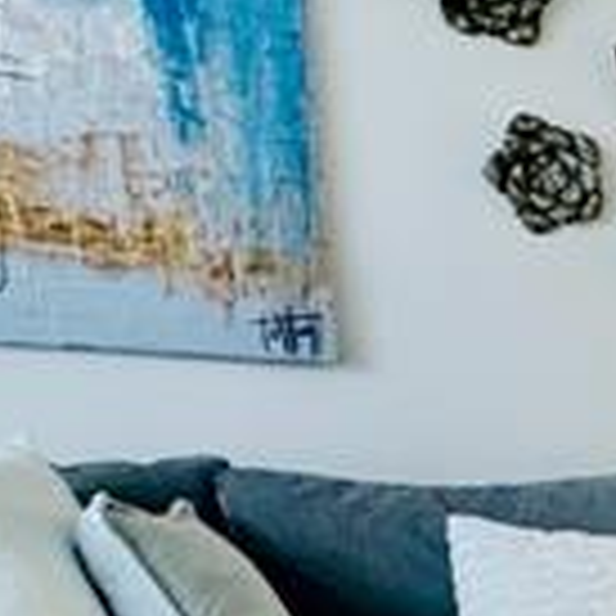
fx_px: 1450
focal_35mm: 72
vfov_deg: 22.1
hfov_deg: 15.8
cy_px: 751
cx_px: 1380
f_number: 2.2
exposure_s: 1/120
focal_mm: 2.22
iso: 320
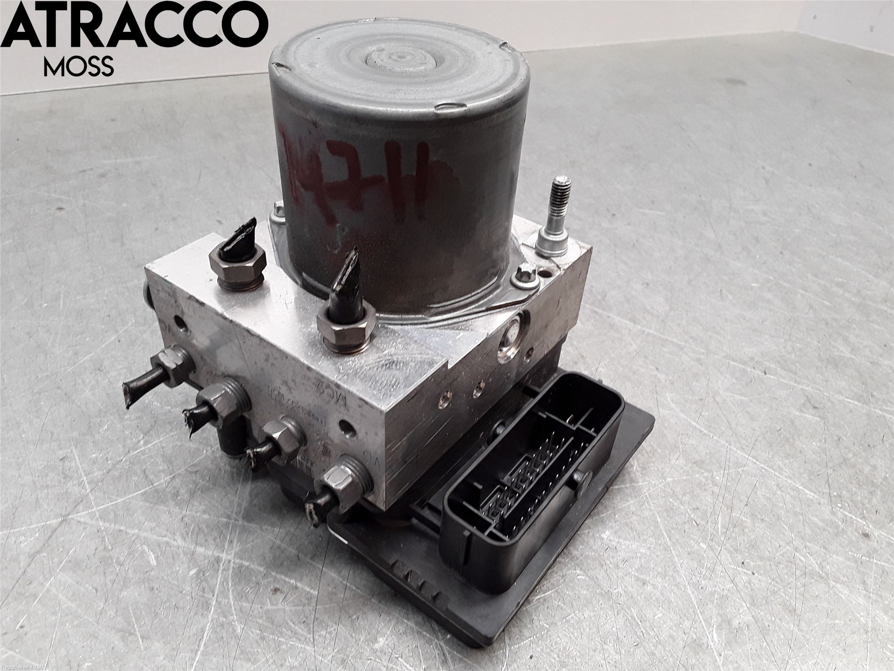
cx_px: 447
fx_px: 723
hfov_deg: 63.4
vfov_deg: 49.7
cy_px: 336
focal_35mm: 28
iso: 50
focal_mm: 2.91
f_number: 1.9
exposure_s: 1/50
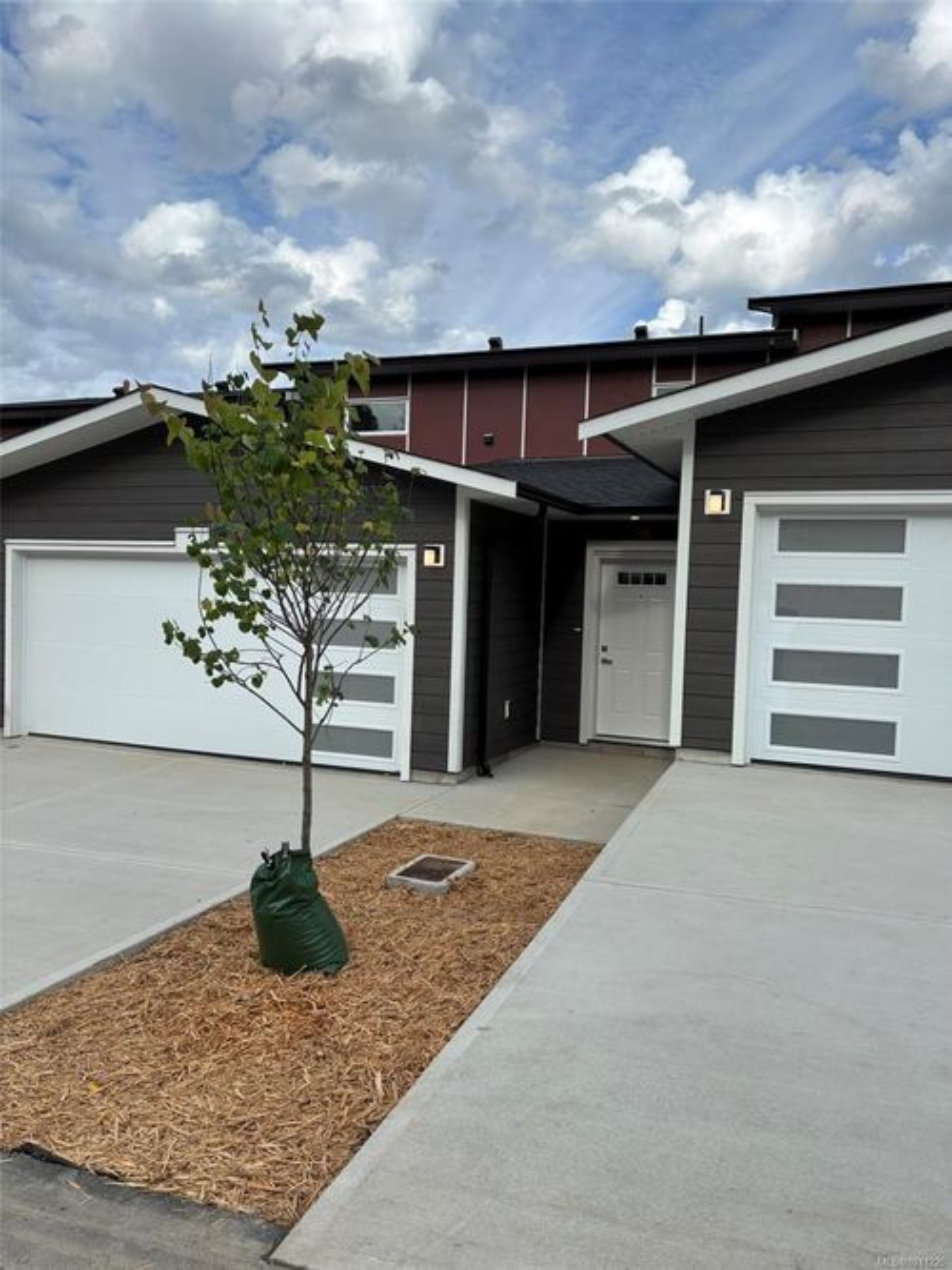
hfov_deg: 53.0
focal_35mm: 26
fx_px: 954
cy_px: 635
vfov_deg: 67.3
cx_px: 476
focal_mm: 5.96
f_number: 1.6
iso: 50
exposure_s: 1/2513
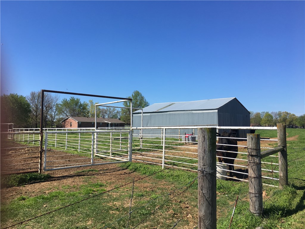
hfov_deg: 61.7
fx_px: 256
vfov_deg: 48.2
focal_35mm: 29
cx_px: 152
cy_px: 114
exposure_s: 1/1538
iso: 25
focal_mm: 4.15
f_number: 2.2
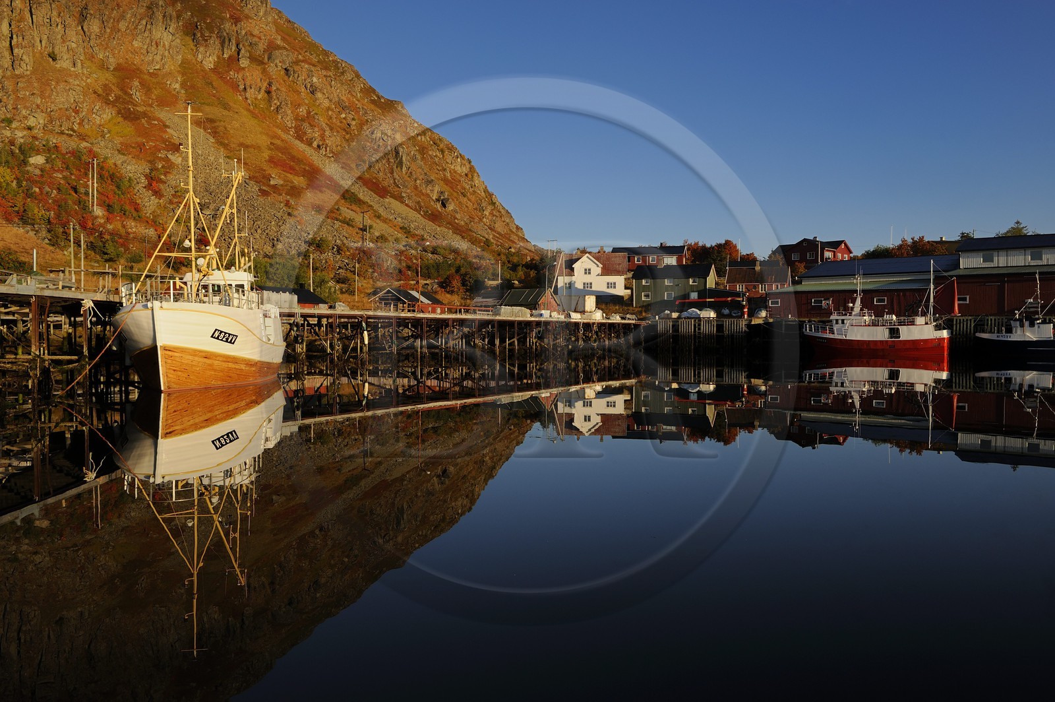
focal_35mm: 28
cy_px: 351
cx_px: 528
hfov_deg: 65.5
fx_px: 820
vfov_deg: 46.3
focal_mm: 28
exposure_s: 1/160
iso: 200
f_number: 16
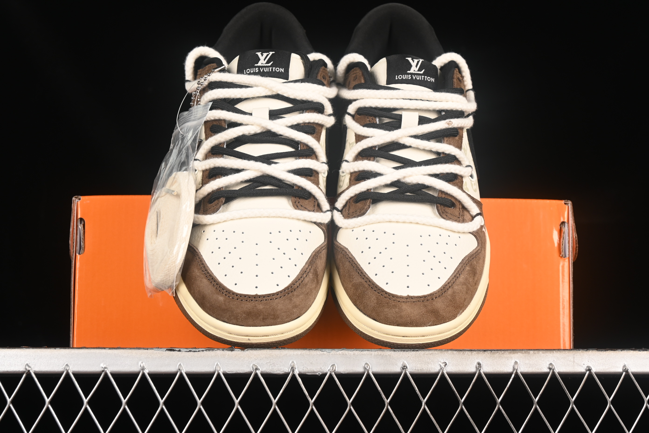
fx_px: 1352
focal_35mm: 75
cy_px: 216
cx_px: 324
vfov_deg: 18.2
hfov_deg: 27.0
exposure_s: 1/80
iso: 160
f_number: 7.1
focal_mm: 50
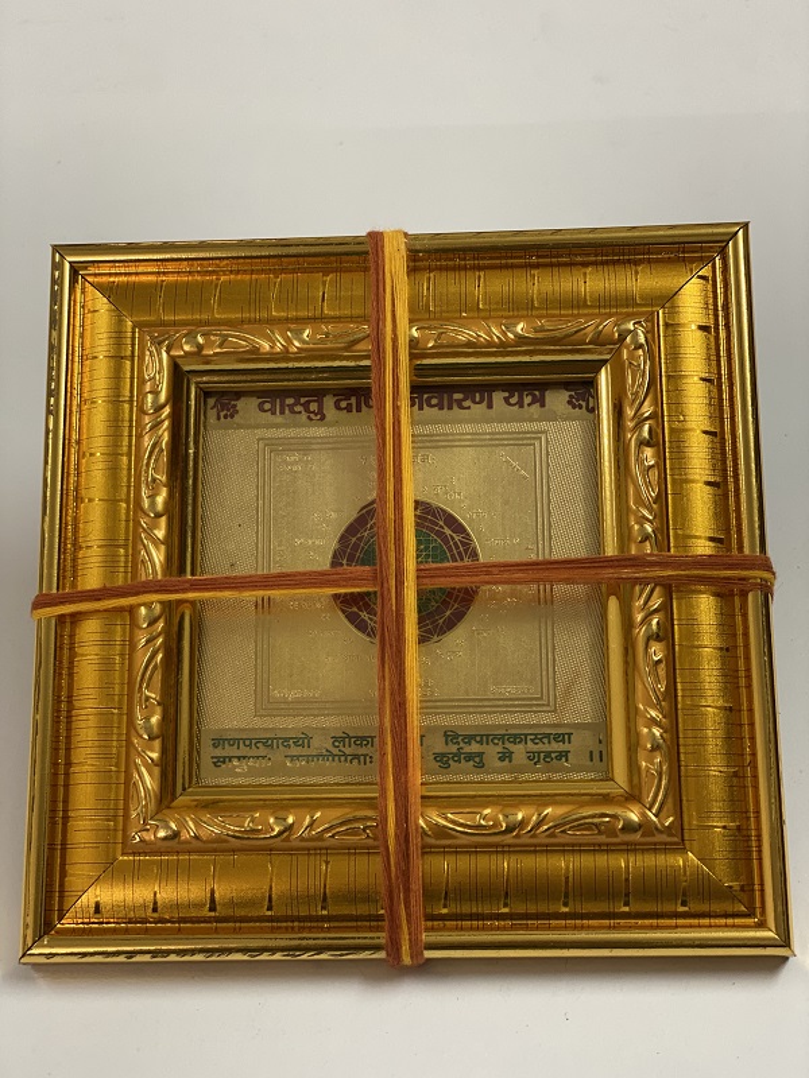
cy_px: 539
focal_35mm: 52
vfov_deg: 36.8
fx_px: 1620
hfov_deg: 28.0
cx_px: 404
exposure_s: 1/33
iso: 125
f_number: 2
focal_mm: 6
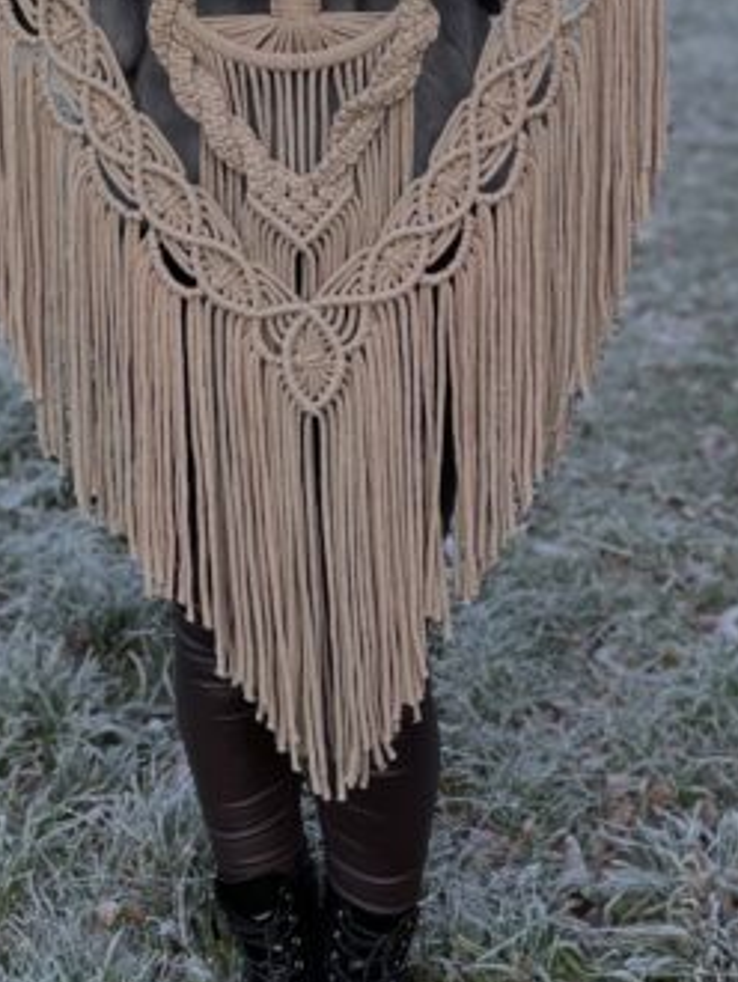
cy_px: 30
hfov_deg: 23.3
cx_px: 283
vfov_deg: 29.0
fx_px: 1789
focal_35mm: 63
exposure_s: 1/988
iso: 50
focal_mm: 4.2
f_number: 1.6
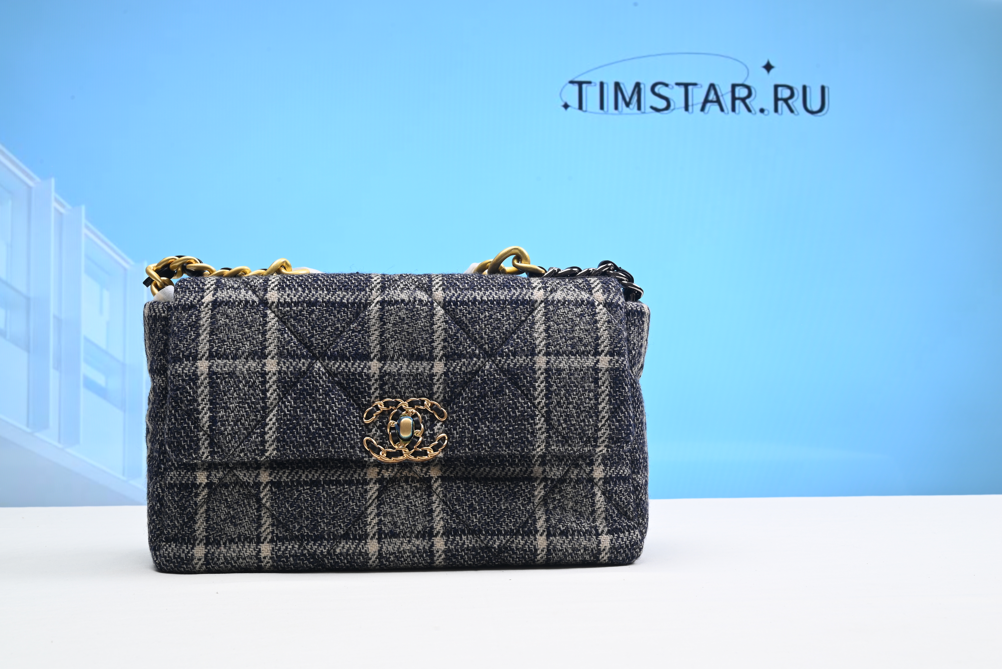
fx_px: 1142
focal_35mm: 41
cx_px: 501
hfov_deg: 47.4
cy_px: 334
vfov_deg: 32.7
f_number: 16
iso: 100
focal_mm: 41
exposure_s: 1/2
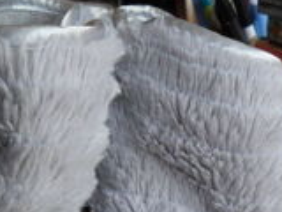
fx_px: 855
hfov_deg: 18.7
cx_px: 130
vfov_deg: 13.5
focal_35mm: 105
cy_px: 295
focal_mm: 6.3
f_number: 3
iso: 80
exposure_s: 1/60
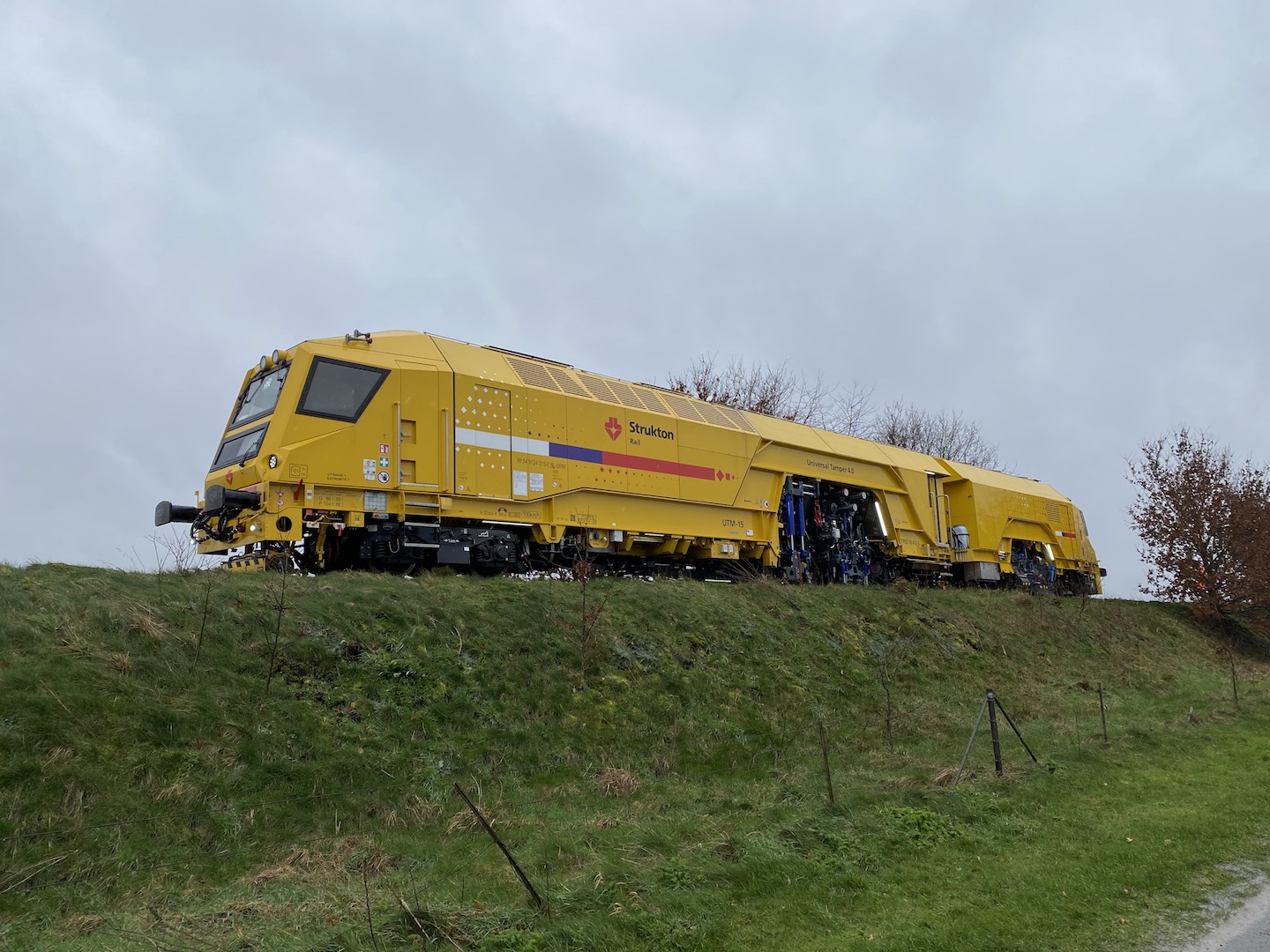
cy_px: 476
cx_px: 635
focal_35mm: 26
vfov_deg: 53.1
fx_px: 954
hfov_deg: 67.3
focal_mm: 4.25
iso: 32
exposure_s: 1/666
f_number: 1.8
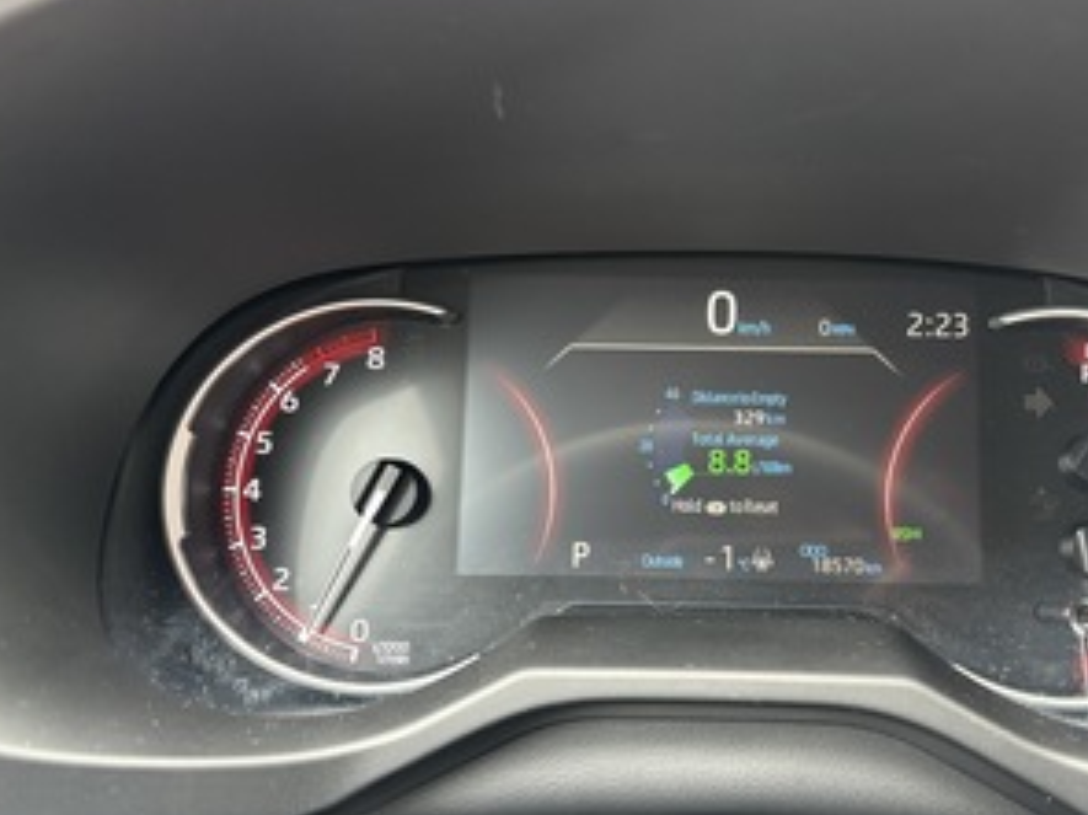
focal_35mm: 37
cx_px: 682
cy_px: 411
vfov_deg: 38.6
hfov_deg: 49.6
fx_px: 1162
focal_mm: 5.96
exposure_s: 1/60
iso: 160
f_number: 1.6
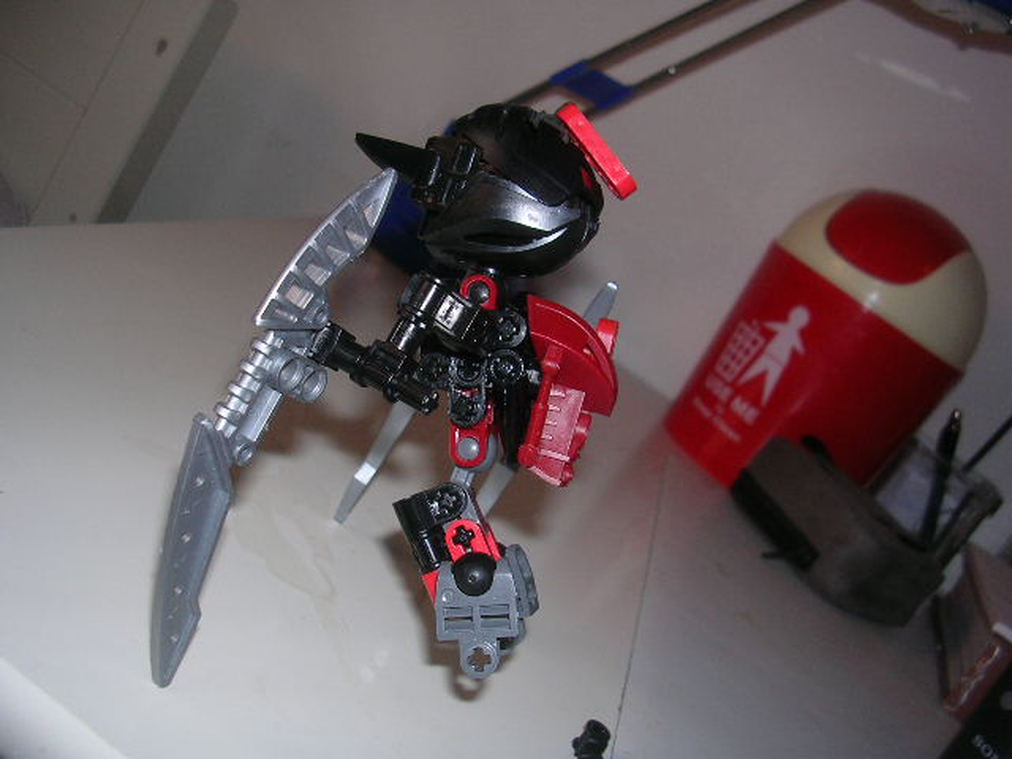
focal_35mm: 38
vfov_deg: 37.7
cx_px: 506
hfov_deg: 49.0
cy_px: 380
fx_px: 1111
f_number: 2.8
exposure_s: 1/60.1
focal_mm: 5.8
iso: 50
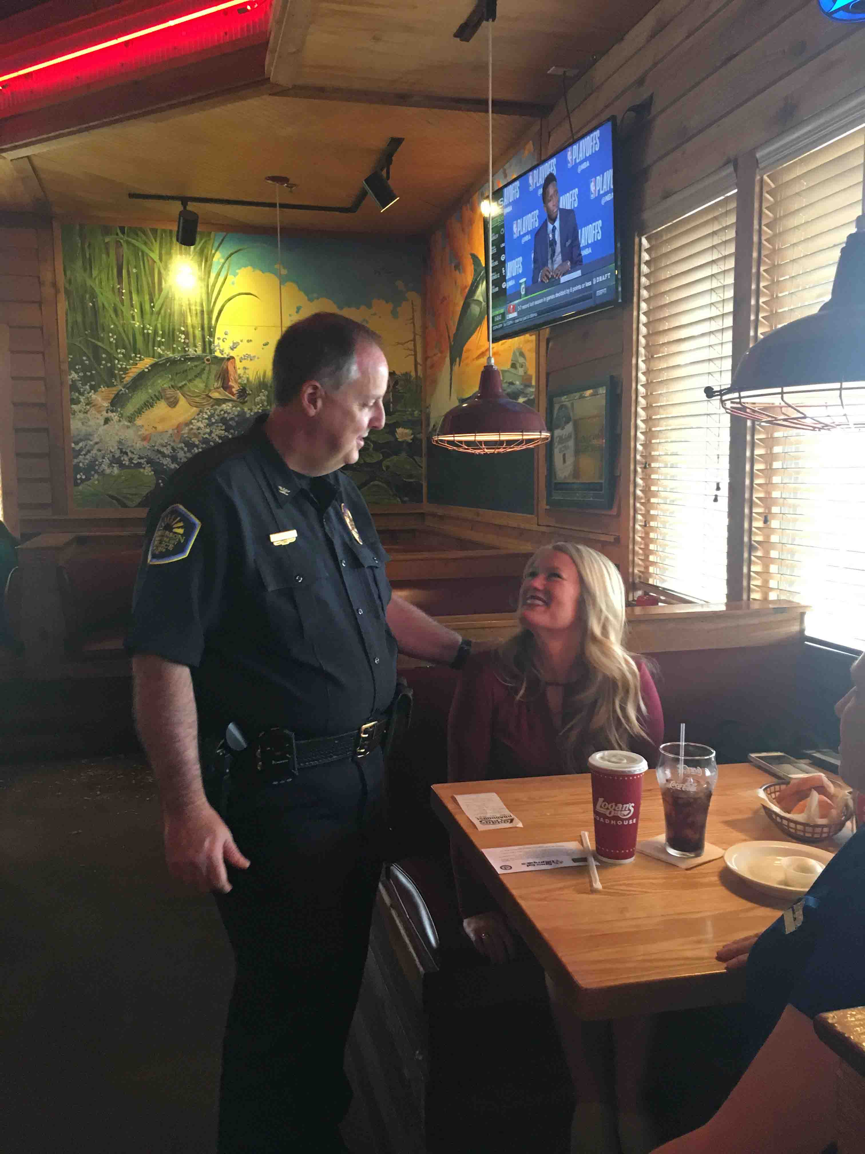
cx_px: 432
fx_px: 966
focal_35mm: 29
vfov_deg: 61.7
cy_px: 577
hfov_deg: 48.2
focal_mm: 4.15
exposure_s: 1/30
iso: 200
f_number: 2.2
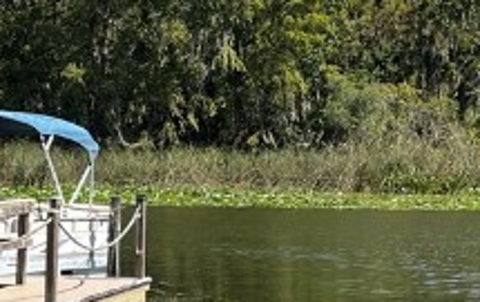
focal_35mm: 131
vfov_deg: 10.0
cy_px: 101
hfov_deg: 15.5
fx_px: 1716
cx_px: 531
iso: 50
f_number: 1.6
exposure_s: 1/2513
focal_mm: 5.1
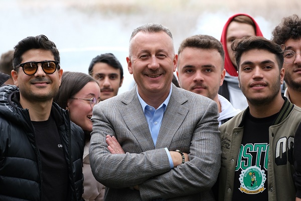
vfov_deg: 7.2
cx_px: 150
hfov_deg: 10.8
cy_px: 100
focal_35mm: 191
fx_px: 1597
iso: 1000
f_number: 5.6
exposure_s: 1/250
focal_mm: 127.1
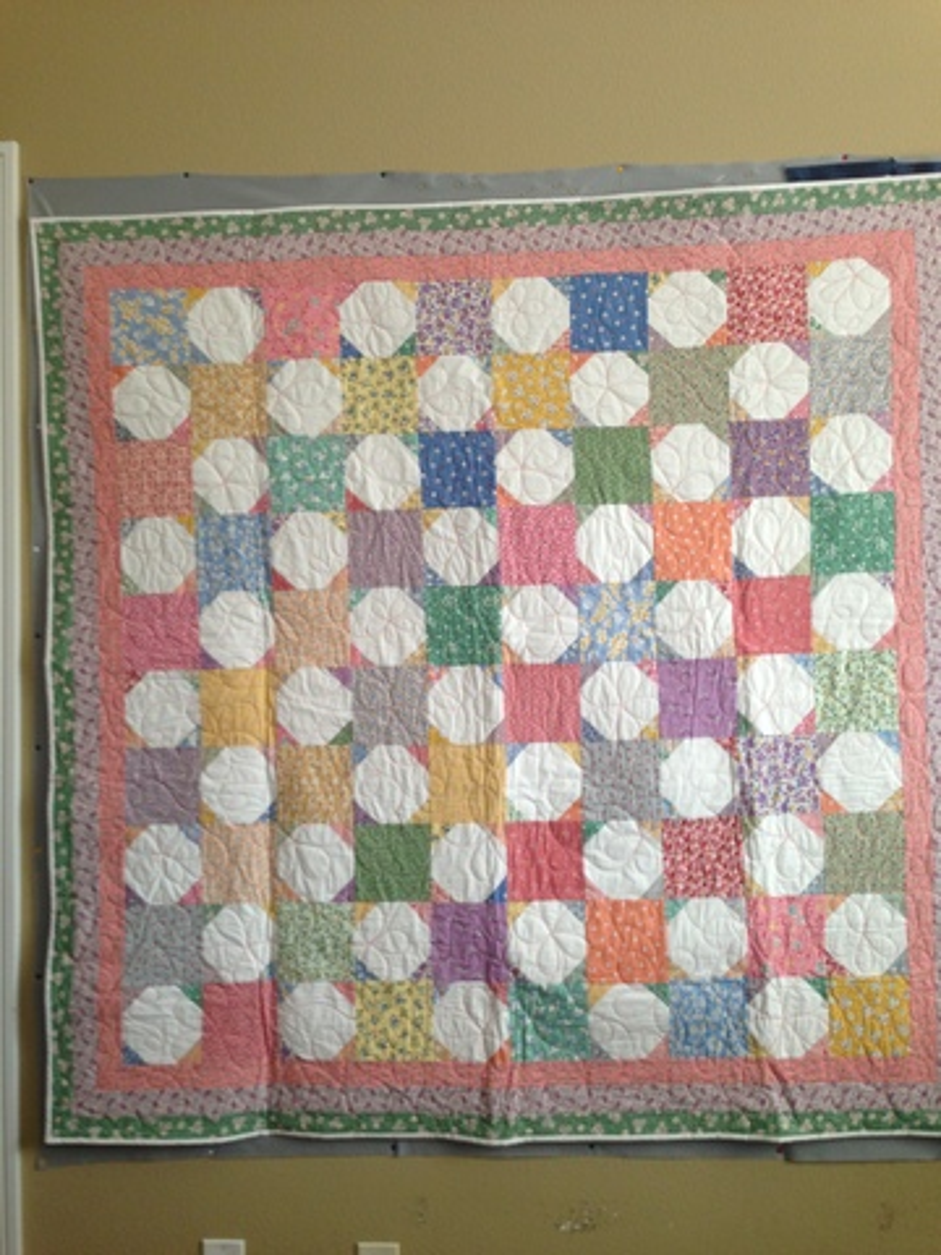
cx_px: 470
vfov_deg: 55.4
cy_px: 628
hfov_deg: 42.9
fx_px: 1196
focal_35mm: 33
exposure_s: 1/20
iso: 80
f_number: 2.4
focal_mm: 4.13
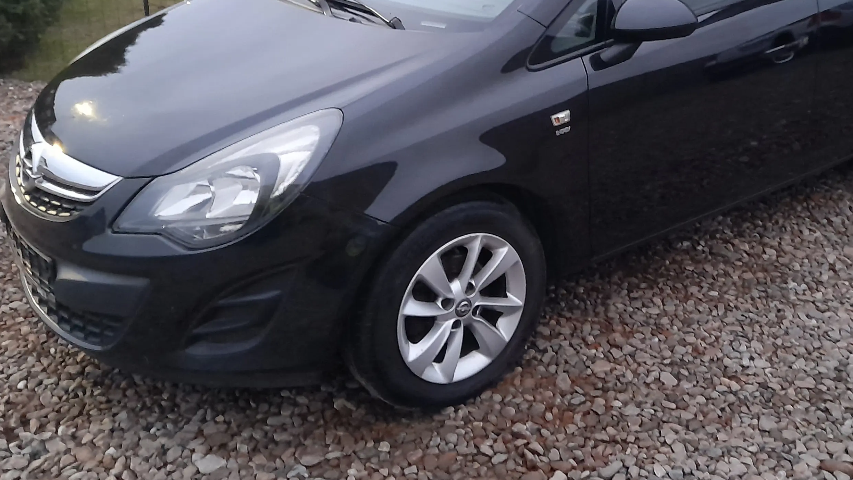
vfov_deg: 27.8
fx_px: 950
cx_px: 521
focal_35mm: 42
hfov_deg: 48.0
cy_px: 96
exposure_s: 1/10
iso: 800
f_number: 2
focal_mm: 4.6
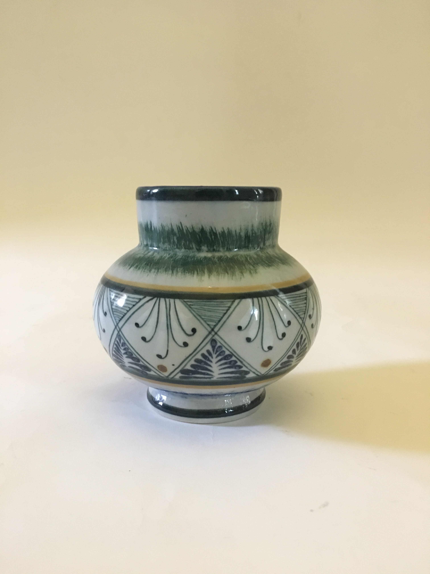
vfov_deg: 61.7
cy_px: 287
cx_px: 215
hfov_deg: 48.2
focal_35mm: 29
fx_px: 480
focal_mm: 4.15
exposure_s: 1/15
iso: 500
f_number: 2.2
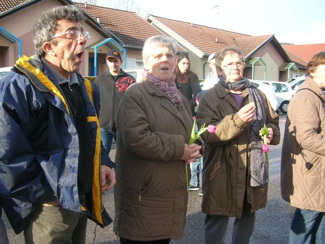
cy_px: 122
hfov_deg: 52.6
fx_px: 329
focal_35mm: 35
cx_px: 162
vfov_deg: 40.7
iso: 50
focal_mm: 5.8
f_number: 2.8
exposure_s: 1/306
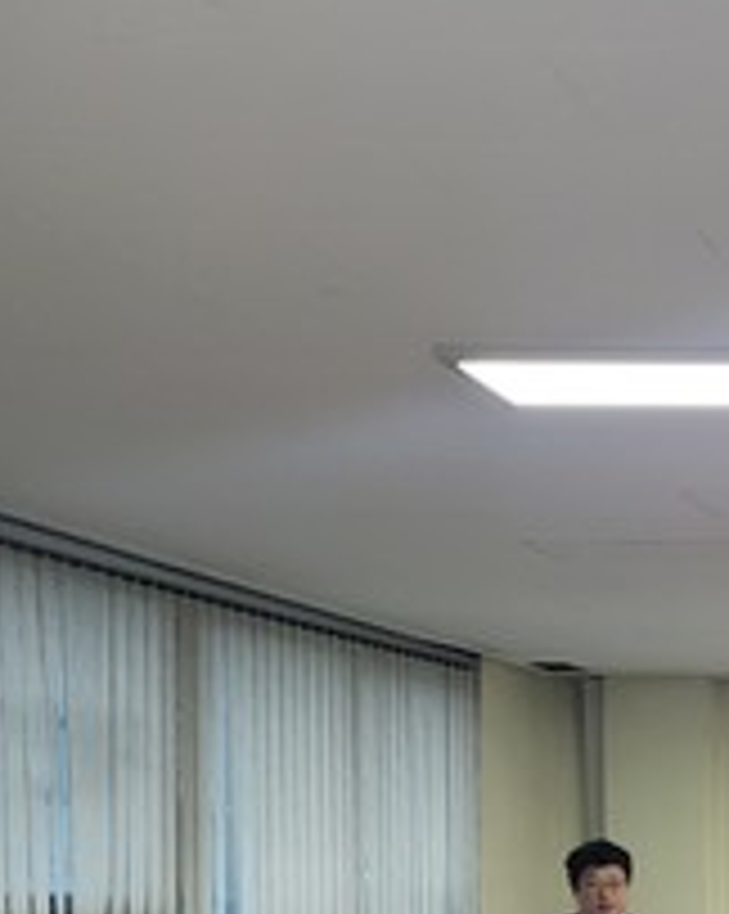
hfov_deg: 16.8
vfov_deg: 23.9
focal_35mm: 75
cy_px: 991
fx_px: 2026
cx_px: 1328
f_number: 1.8
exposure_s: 1/120
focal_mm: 5.4
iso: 250
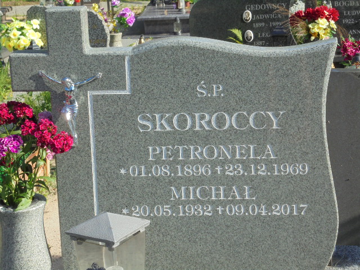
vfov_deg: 17.8
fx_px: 863
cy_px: 135
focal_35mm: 83
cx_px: 180
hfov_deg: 23.6
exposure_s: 1/250
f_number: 6.7
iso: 100
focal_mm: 14.9
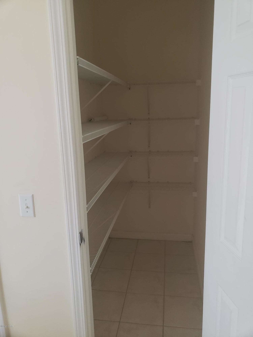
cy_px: 168
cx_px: 126
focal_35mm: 26
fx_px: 253
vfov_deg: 67.3
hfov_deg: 53.1
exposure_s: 1/15
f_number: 1.5
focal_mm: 4.3
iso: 250
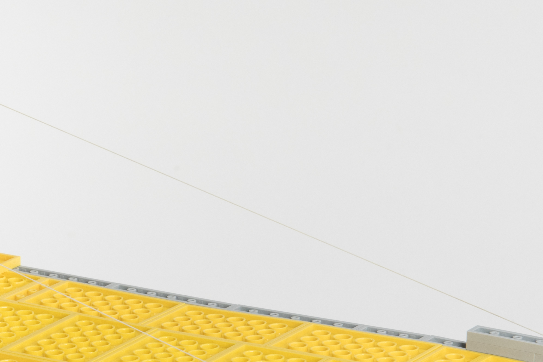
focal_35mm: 229
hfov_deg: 8.8
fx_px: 3455
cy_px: 285
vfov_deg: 6.0
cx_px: -201
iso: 200
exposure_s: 1/60
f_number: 13
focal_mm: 62
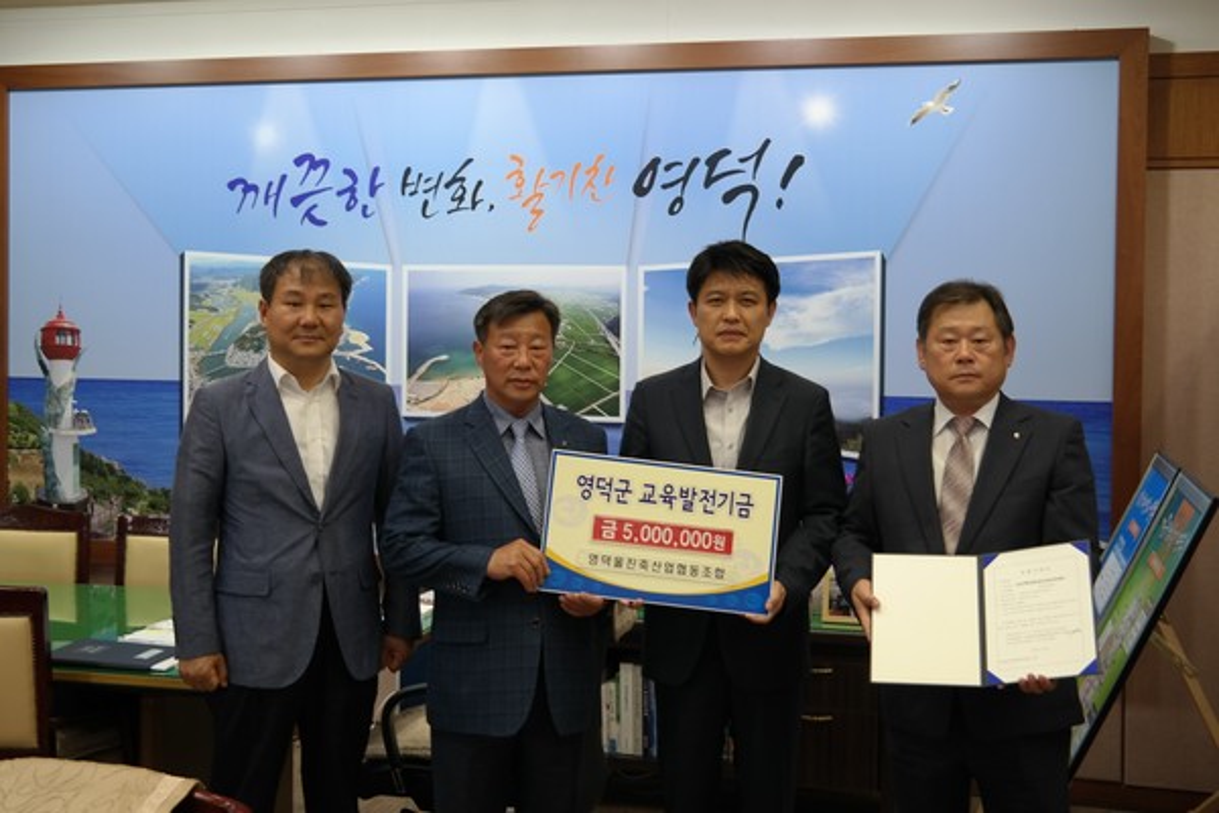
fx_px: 1388
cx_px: 610
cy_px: 406
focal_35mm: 41
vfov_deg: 32.6
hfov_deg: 47.4
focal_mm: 27
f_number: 4
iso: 200
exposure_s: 1/50
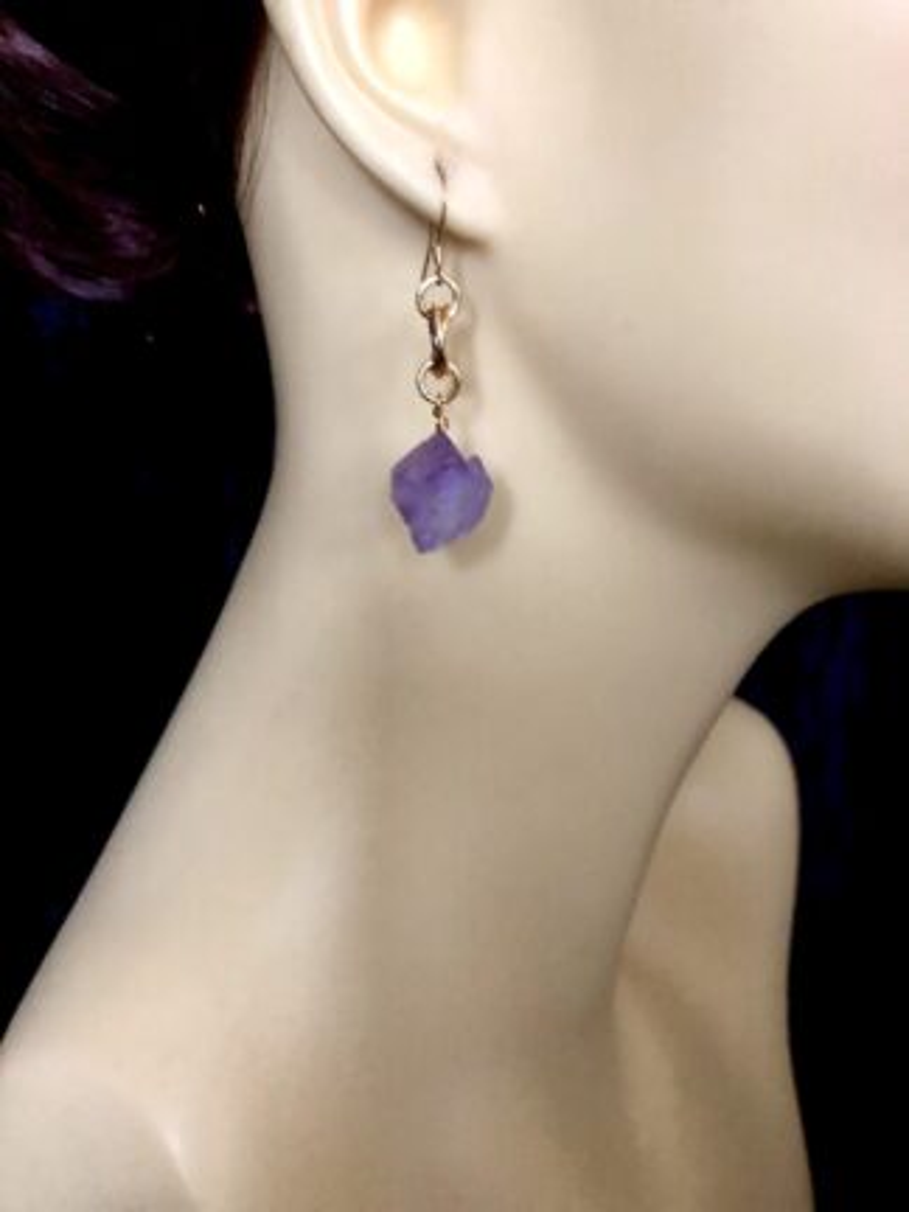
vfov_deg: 63.4
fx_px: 980
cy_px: 606
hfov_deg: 49.7
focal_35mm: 28
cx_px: 454
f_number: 1.8
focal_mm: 3.99
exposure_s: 1/4
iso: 160
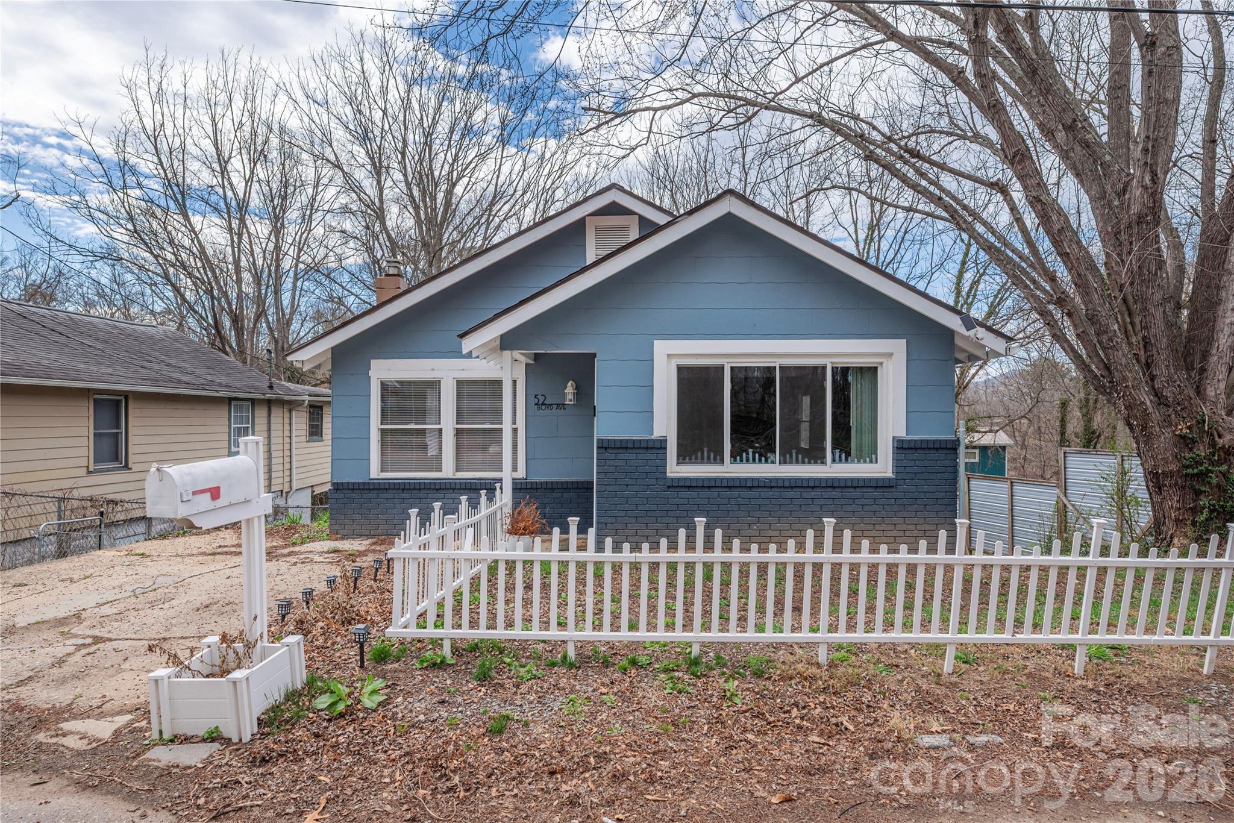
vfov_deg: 64.6
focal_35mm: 19
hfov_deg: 86.9
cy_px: 412
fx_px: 651
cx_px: 617
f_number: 7.1
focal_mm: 19
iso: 320
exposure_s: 1/2000
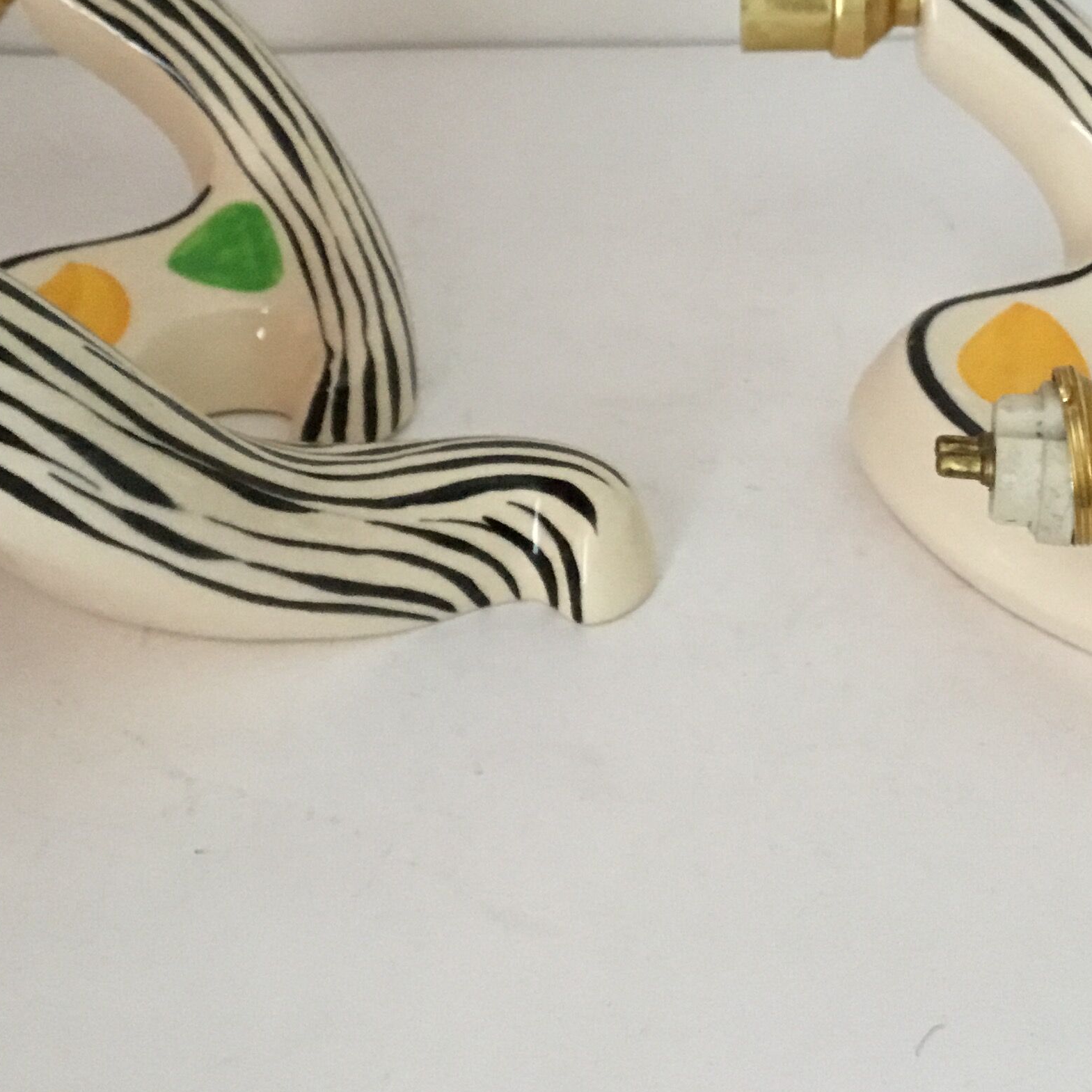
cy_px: 293
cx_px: 603
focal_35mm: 57
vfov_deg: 29.6
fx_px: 2034
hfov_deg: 30.0
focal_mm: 3.3
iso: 200
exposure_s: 1/20
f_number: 2.4
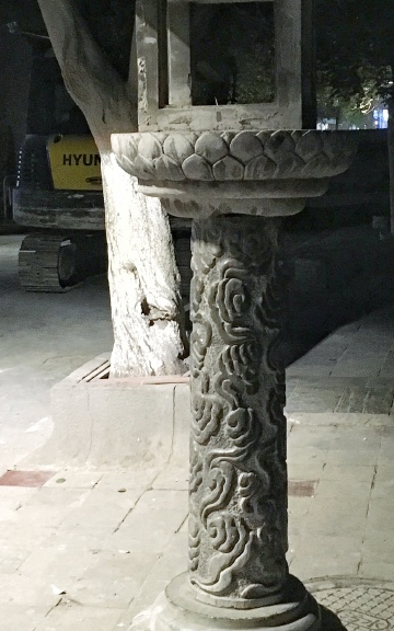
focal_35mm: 64
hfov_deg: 20.3
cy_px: 241
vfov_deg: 31.9
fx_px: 1100
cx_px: 233
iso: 500
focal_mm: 4.15
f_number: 2.2
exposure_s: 1/17
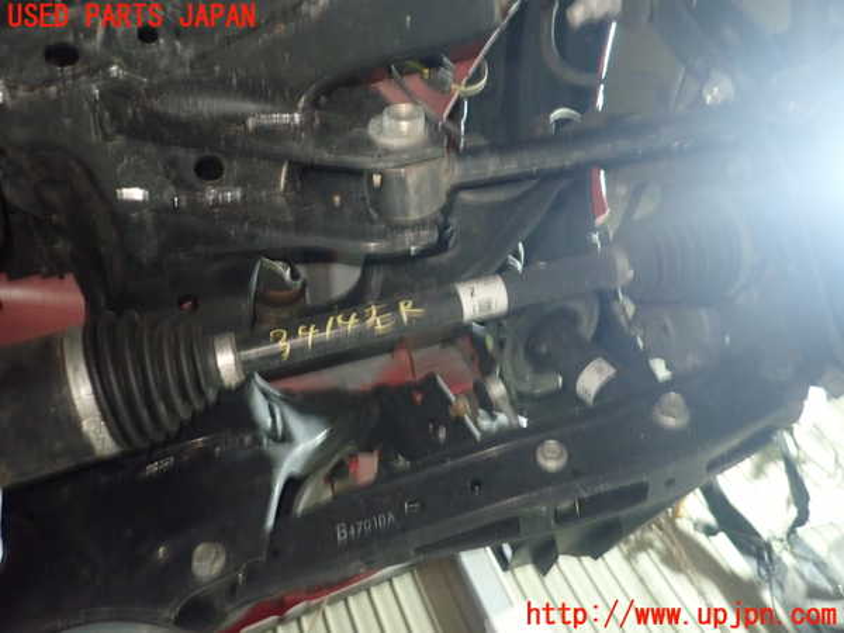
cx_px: 422
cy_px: 316
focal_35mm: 25
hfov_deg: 69.4
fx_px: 610
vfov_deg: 54.9
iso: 800
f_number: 2
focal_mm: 4.5
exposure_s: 1/15
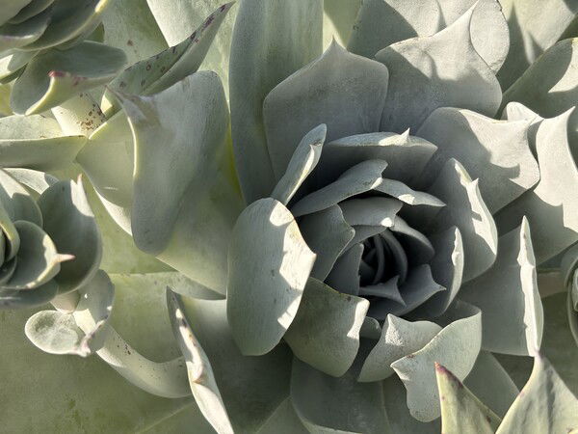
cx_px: 289
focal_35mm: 52
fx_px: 868
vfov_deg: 28.0
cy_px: 217
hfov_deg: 36.8
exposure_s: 1/1848
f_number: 1.6
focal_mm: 5.96
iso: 40
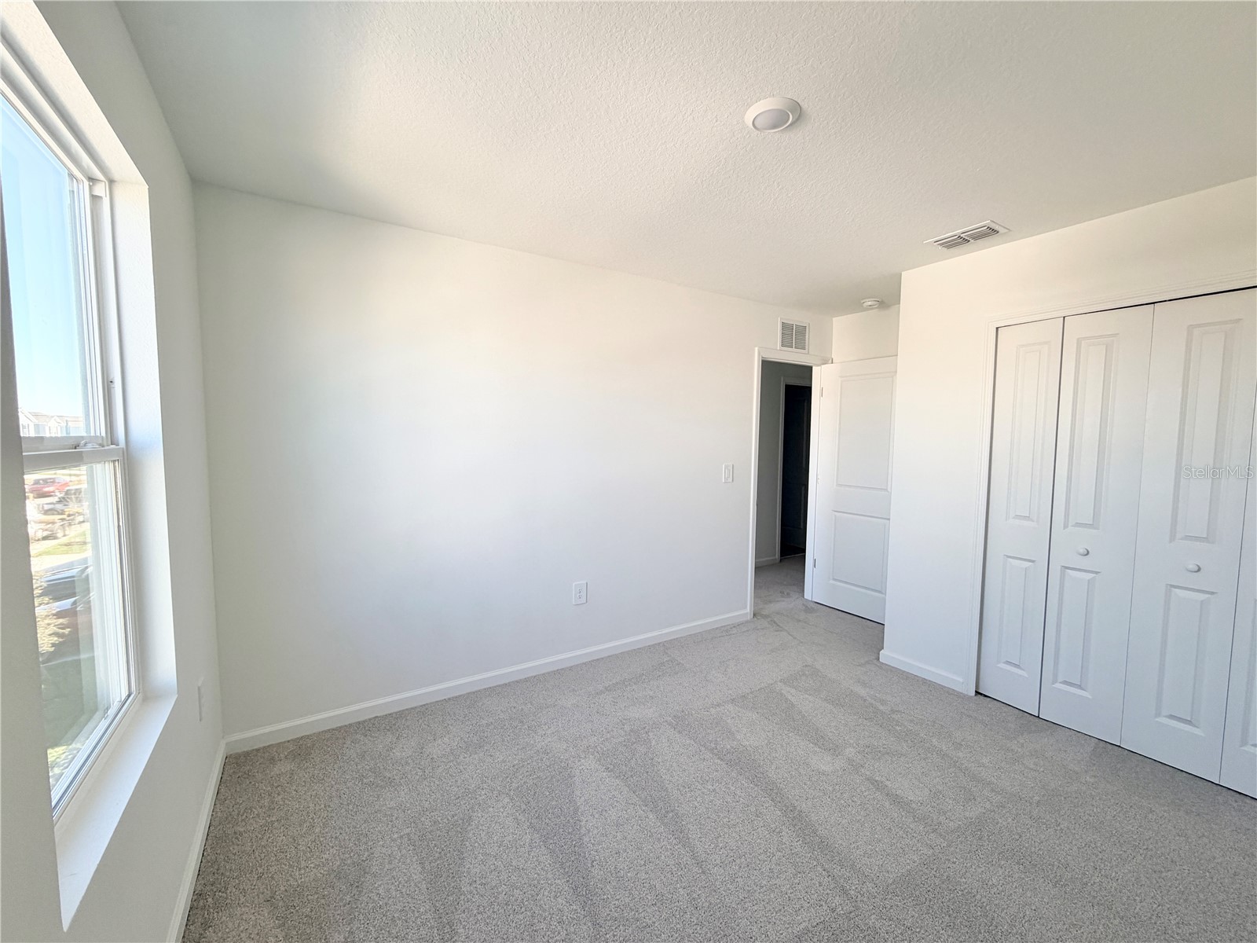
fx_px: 508
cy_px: 472
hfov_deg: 102.1
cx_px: 628
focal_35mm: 14
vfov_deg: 85.7
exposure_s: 1/121
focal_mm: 2.22
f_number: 2.2
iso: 80
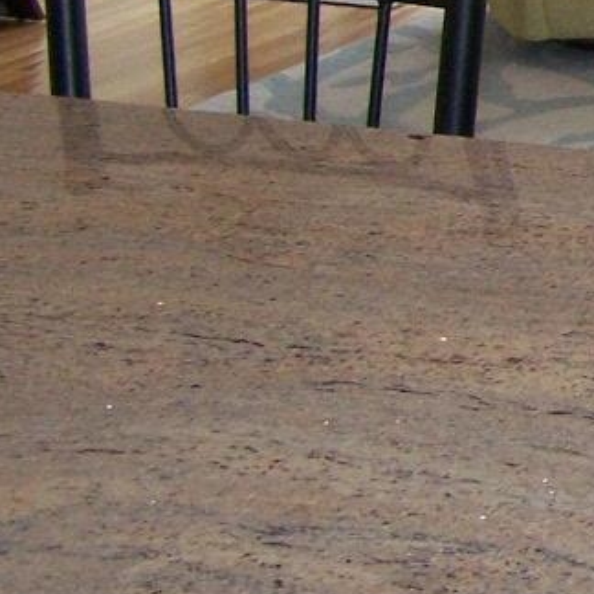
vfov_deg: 11.0
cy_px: -167
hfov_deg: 10.2
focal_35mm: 155
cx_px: 1269
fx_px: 3009
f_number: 2.8
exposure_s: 1/100
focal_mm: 6.3
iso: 160
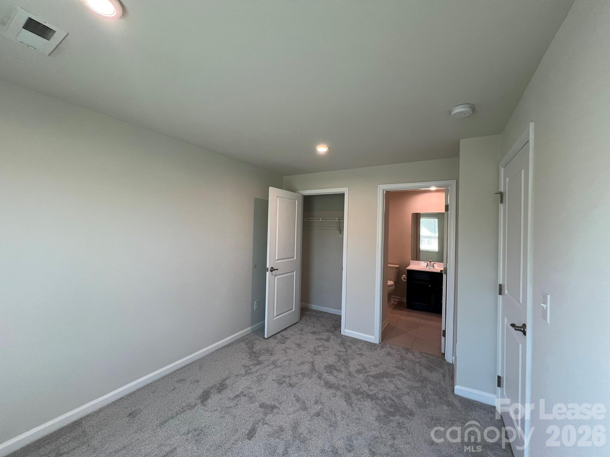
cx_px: 305
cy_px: 228
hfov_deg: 106.2
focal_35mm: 13
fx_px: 229
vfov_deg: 89.9
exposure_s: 1/120
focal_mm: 1.57
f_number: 1.8
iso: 160
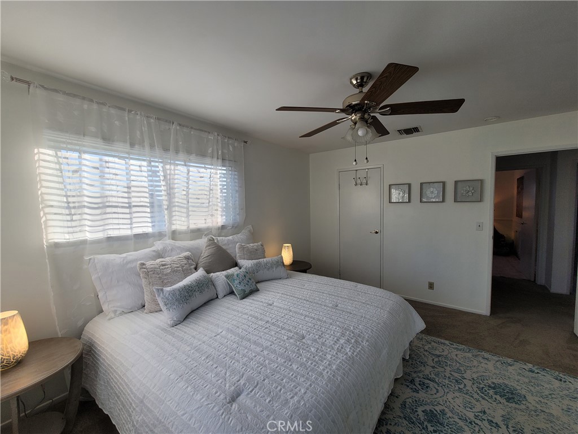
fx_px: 217
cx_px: 289
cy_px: 217
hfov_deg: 106.2
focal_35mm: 13
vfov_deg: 89.9
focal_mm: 2.2
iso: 64
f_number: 2.2
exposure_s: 1/185
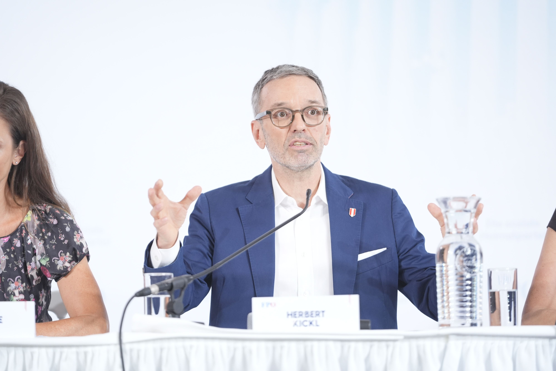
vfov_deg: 6.9
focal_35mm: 200
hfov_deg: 10.3
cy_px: 186
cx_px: 278
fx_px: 3089
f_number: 2.8
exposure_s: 1/400
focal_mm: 200
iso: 1000
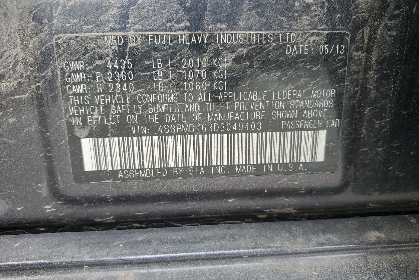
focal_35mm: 28
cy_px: 138
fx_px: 326
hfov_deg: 65.5
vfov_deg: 46.4
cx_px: 210
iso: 55
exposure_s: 1/120
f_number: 1.5
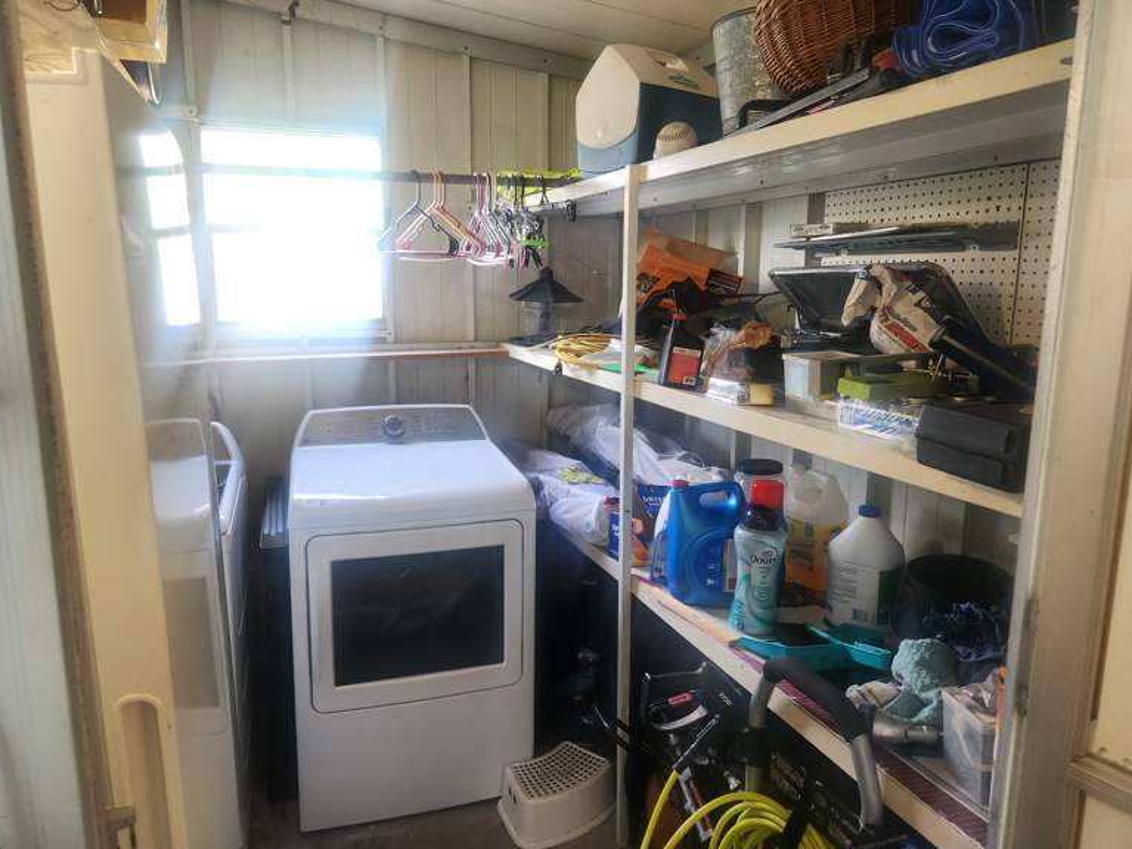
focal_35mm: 24
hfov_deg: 71.6
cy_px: 418
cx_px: 545
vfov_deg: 56.8
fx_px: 785
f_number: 1.8
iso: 200
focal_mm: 5.4
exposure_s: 1/120
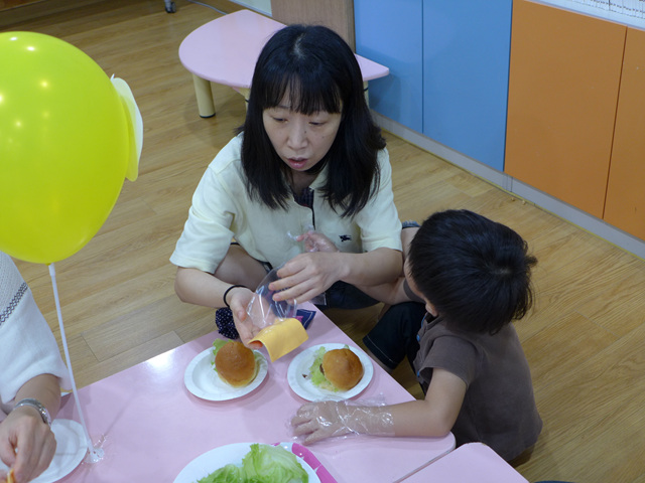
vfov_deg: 33.6
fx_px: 801
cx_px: 322
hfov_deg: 43.9
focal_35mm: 43
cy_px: 242
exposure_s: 1/80
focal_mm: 8.4
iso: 160
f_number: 1.8
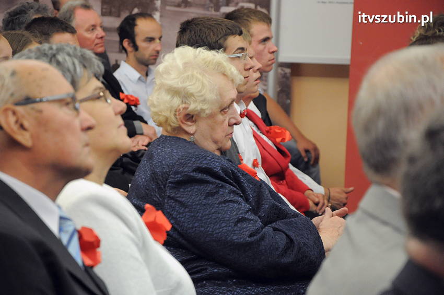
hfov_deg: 13.1
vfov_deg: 8.7
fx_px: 1941
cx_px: 222
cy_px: 148
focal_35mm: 158
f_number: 5.6
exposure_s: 1/80
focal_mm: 105
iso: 2500
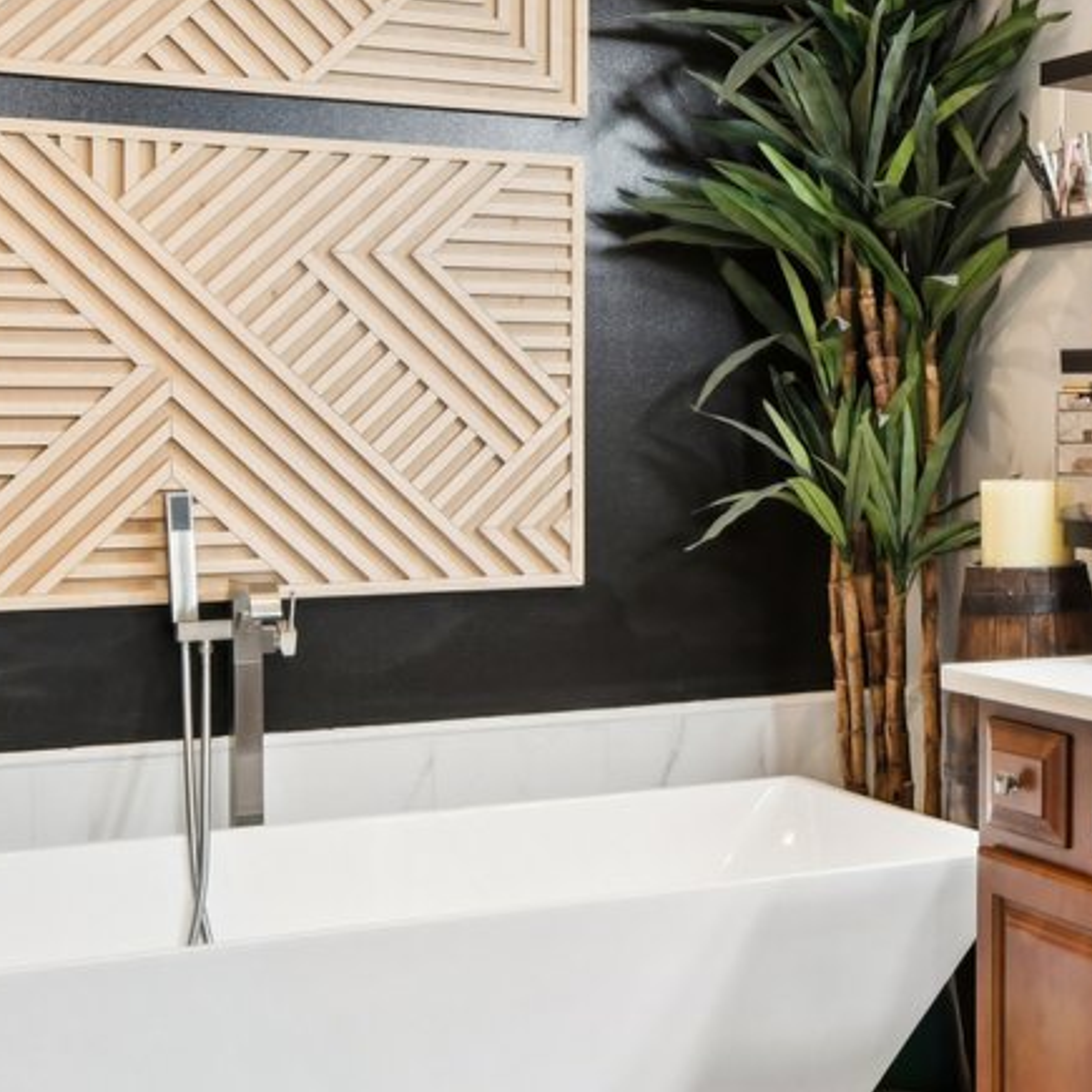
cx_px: 1253
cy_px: 438
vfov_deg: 28.5
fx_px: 2141
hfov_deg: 26.0
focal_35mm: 60
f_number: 8
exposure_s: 1/6
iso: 400
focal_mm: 15
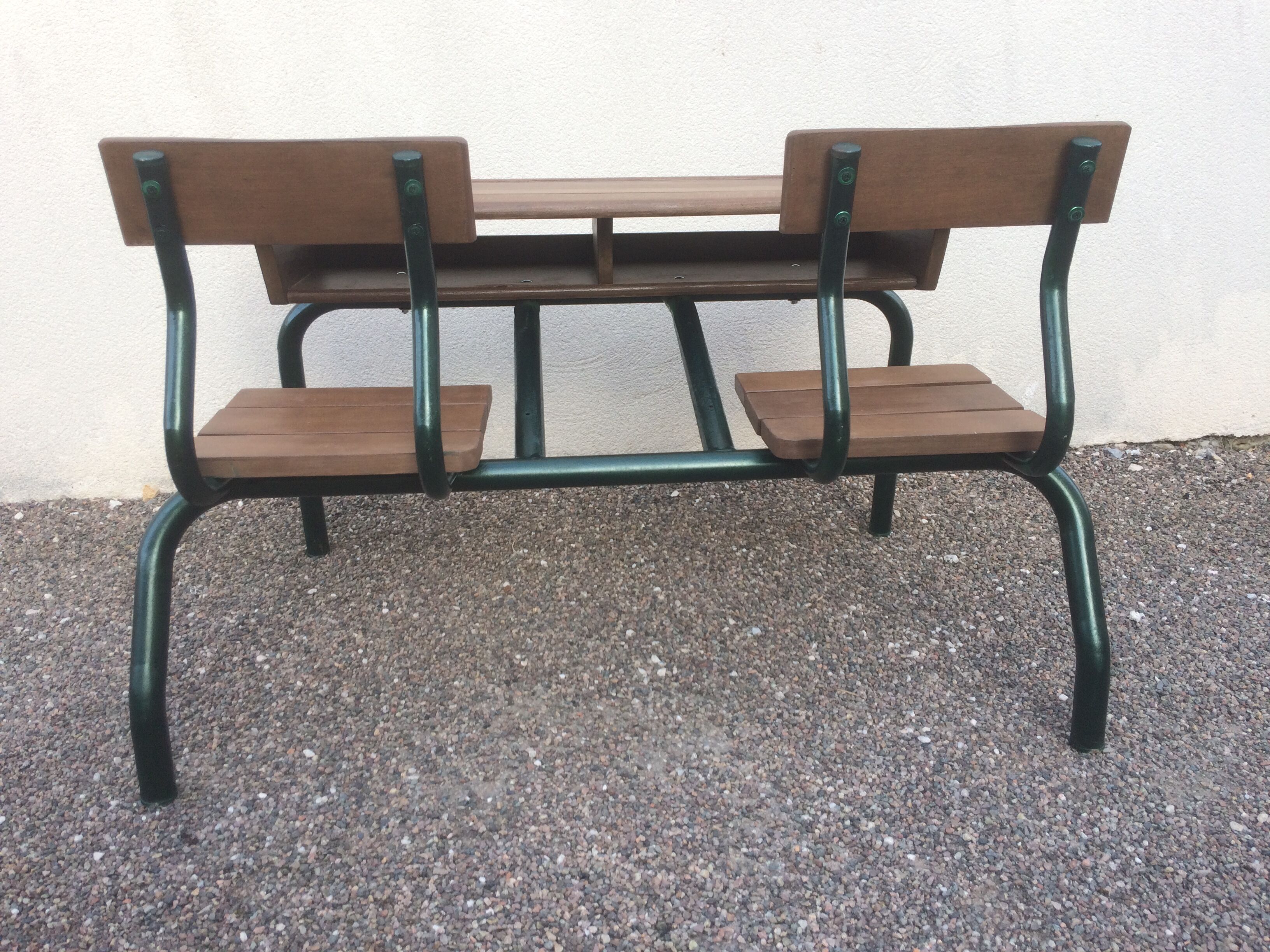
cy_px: 476
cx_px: 635
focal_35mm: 29
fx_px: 1064
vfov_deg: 48.2
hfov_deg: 61.7
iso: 32
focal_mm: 4.15
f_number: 2.2
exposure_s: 1/162
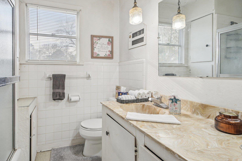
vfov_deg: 64.3
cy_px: 69
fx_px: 128
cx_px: 102
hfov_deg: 86.3
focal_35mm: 19
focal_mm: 10
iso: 400
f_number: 8
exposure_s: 1/20
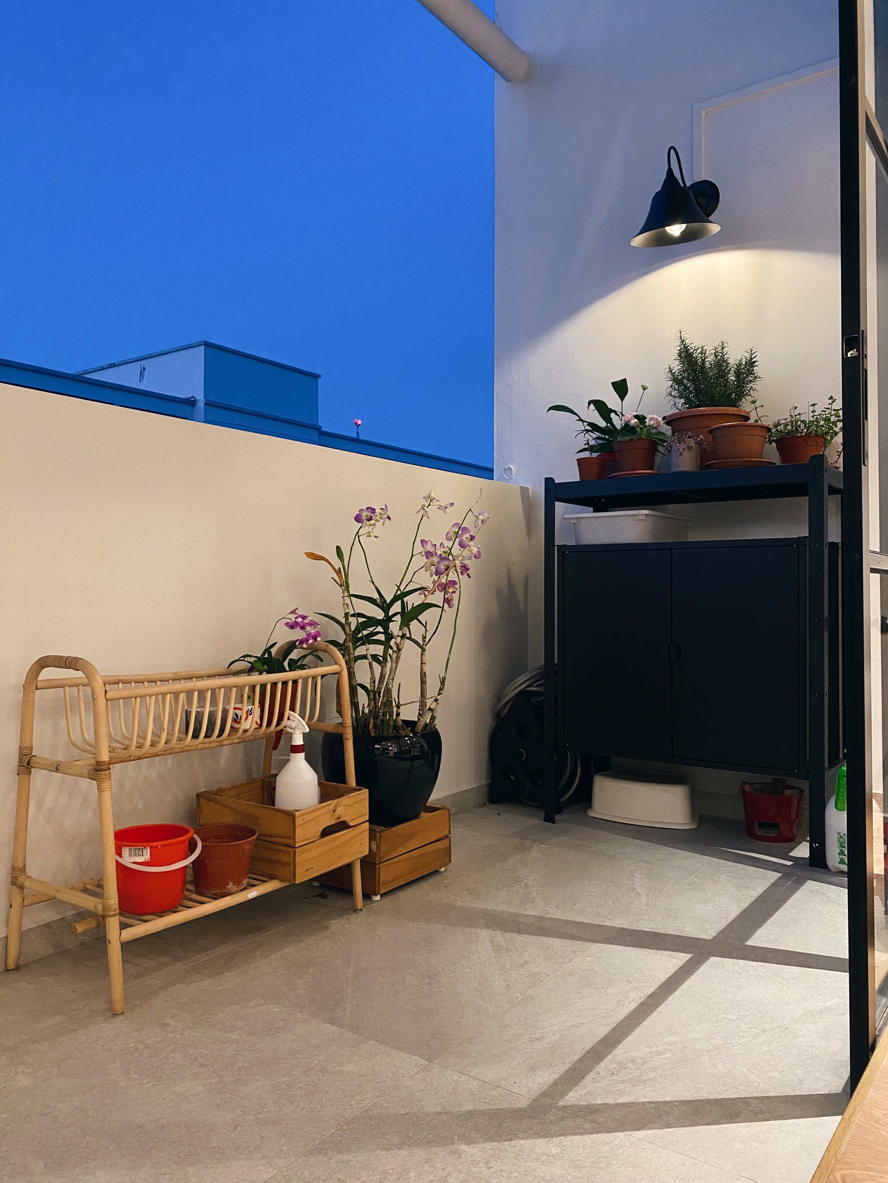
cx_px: 444
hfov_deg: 53.1
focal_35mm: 26
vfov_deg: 67.3
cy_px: 592
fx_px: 889
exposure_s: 1/33
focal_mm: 4.25
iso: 500
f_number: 1.8
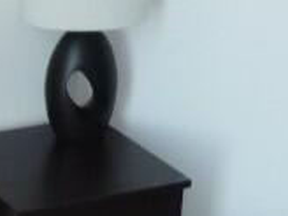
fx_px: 1298
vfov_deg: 9.2
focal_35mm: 156
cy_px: 349
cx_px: -14
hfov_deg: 12.5
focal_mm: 4.5
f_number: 3.3
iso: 100
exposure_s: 1/30
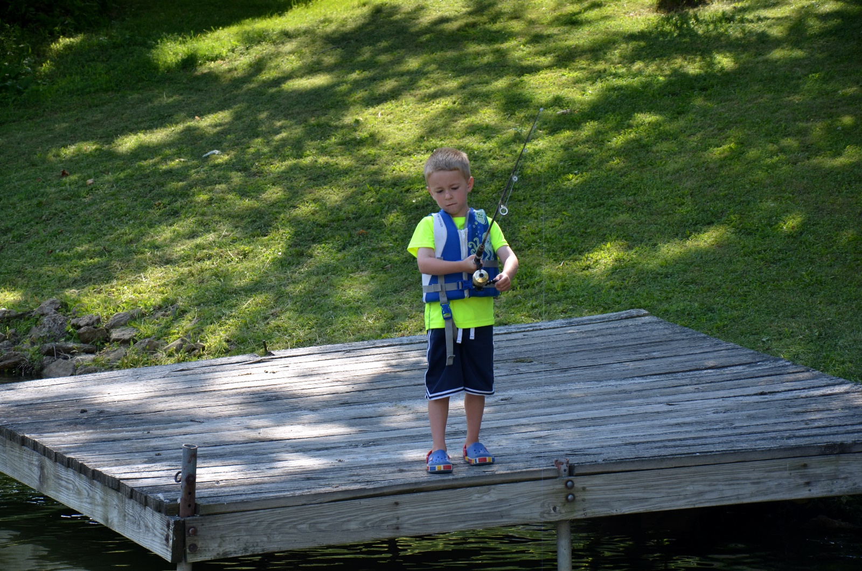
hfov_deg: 13.1
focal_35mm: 158
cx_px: 431
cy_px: 286
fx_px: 3763
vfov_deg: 8.7
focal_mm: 105
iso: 200
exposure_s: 1/200
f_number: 7.1
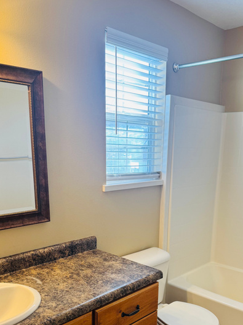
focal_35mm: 35
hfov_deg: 40.6
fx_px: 328
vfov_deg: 51.1
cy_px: 231
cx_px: 135
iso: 80
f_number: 1.78
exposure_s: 1/120
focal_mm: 6.76
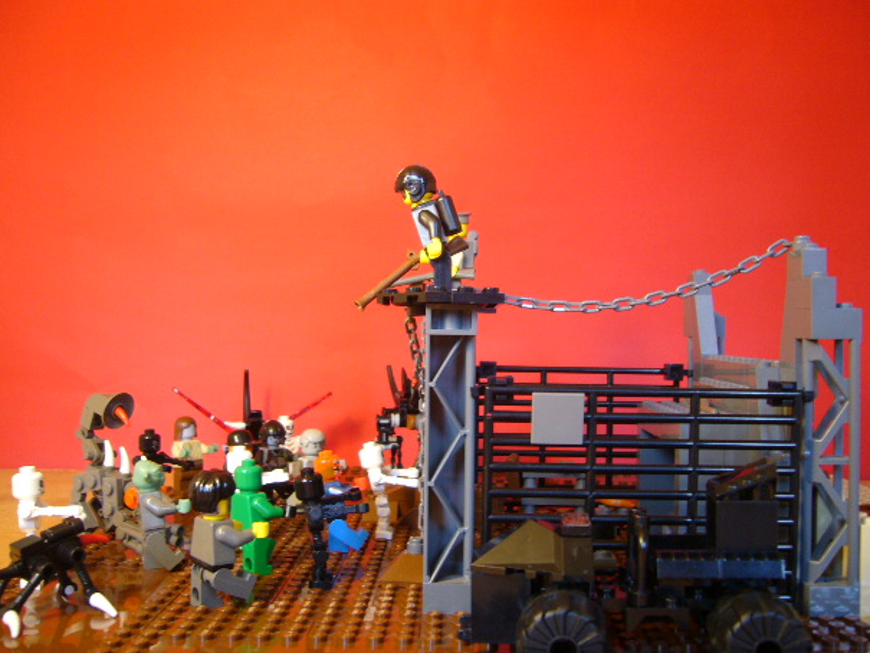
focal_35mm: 37
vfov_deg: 38.7
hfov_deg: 50.1
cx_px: 433
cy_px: 312
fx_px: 930
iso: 100
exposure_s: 1/15
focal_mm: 5.8
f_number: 2.8
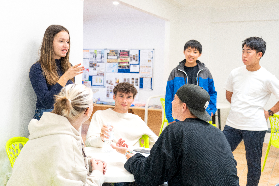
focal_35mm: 42
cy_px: 93
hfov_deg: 46.4
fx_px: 325
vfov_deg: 31.9
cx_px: 140
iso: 1250
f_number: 4
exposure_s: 1/100
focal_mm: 42
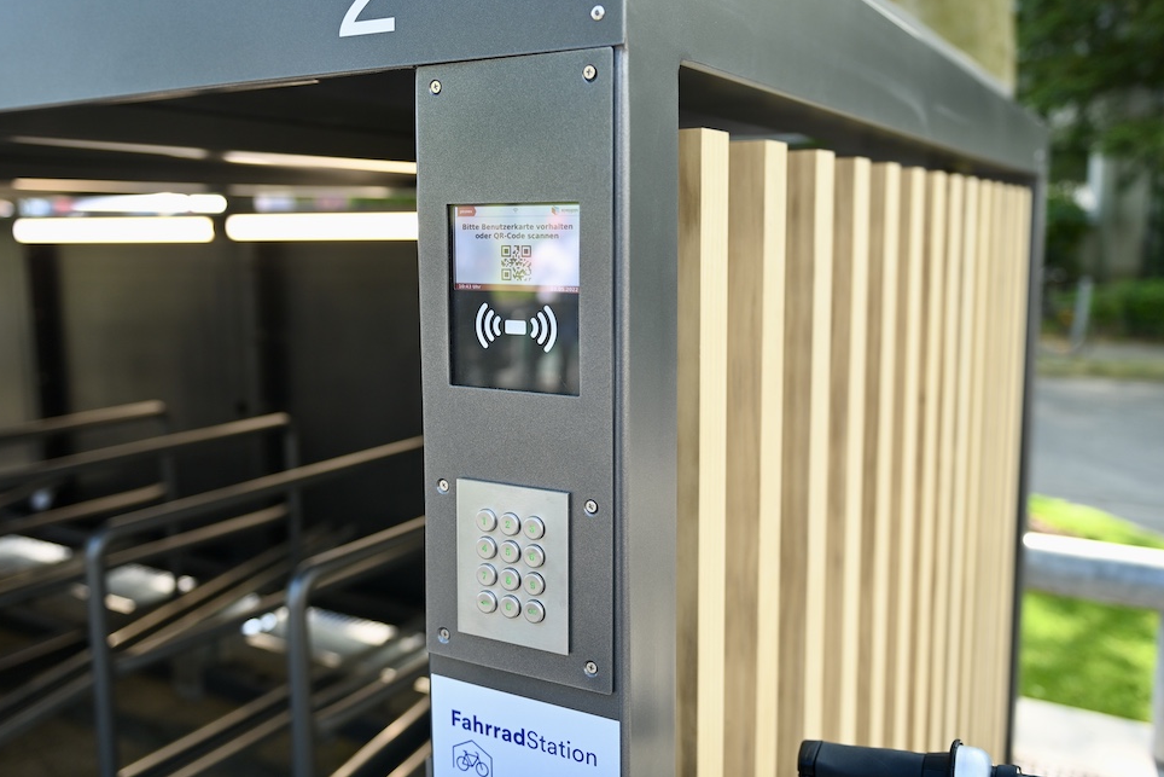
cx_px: 564
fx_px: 1099
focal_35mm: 34
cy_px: 366
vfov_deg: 38.9
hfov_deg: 55.8
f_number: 2.8
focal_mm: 32
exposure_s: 1/250
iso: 200
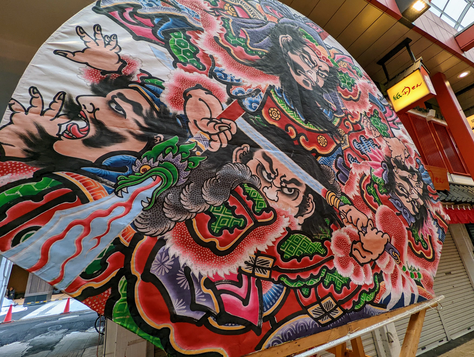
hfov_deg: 94.4
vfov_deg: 78.2
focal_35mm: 16
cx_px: 237
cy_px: 178
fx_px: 219
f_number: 2.2
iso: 176
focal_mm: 2.35
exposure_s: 1/120
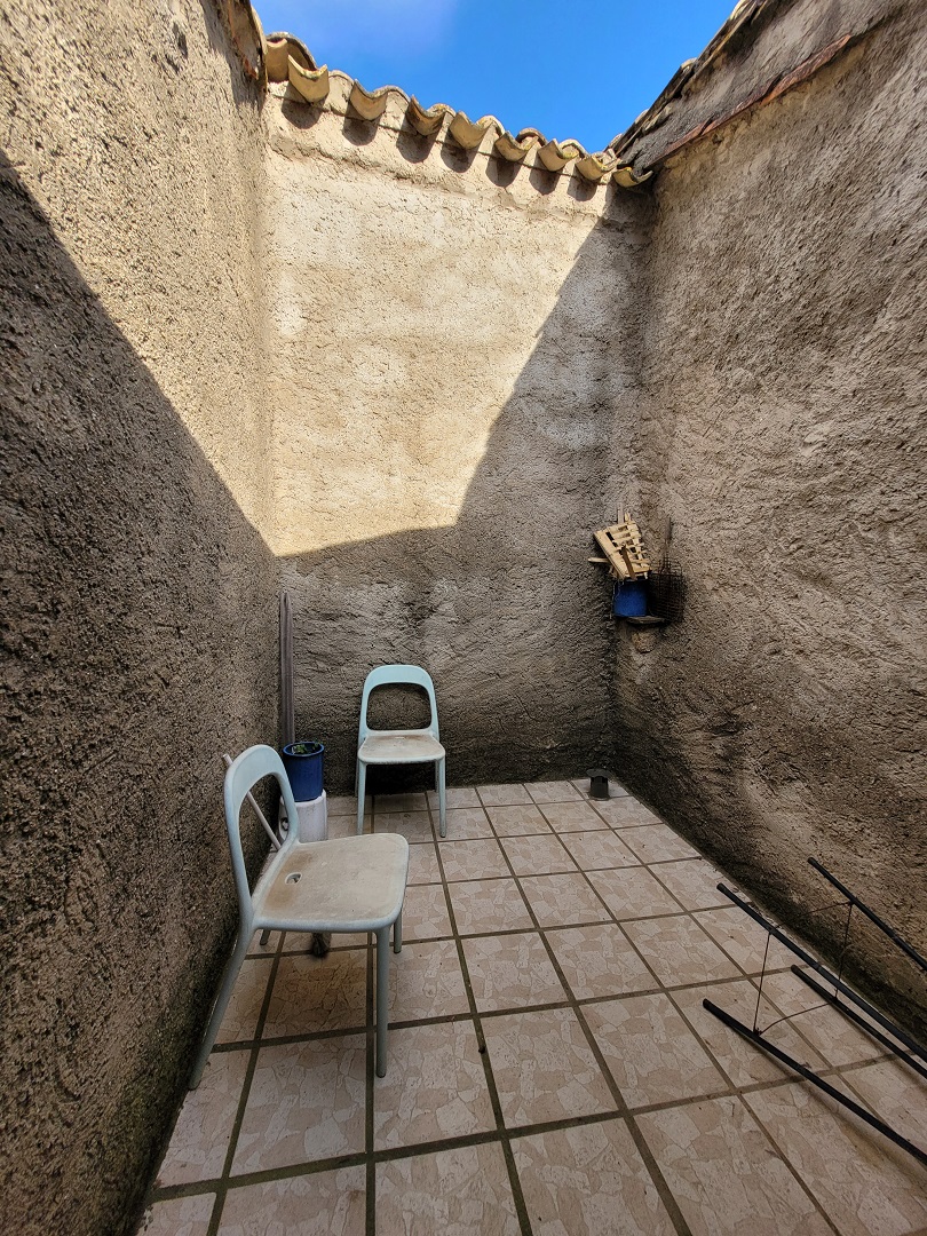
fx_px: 464
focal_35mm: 13
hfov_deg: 89.9
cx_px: 464
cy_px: 618
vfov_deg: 106.2
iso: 40
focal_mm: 1.74
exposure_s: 1/438
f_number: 2.2
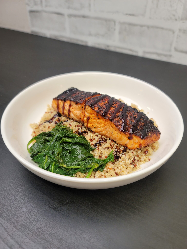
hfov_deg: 54.9
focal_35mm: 25
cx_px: 94
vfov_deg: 69.4
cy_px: 124
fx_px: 180
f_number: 1.8
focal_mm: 7
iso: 200
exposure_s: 1/120
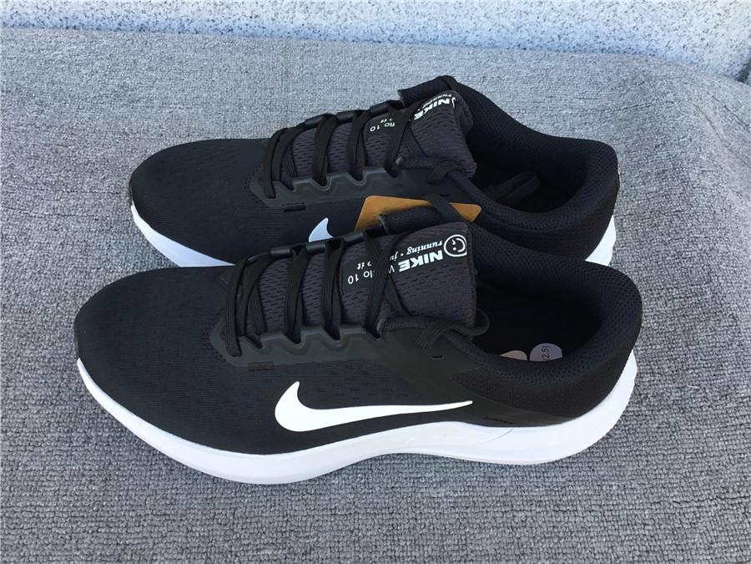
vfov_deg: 45.4
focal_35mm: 31
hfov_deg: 58.4
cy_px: 282
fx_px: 673
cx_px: 376
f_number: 2.4
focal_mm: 3.3
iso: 40
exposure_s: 1/100
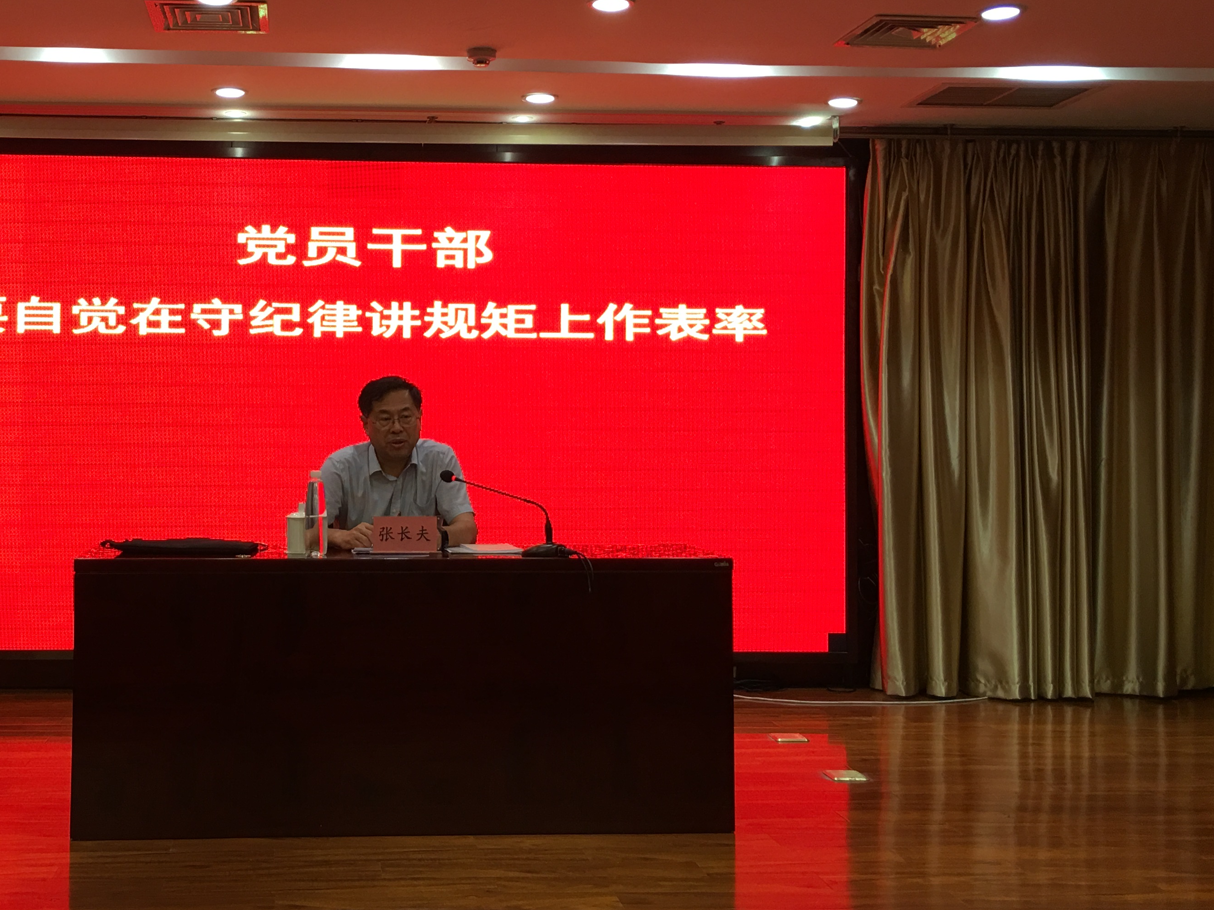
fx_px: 1543
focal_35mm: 44
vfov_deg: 32.9
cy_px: 409
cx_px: 370
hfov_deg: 42.2
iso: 32
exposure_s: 1/17
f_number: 2.2
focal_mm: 4.15
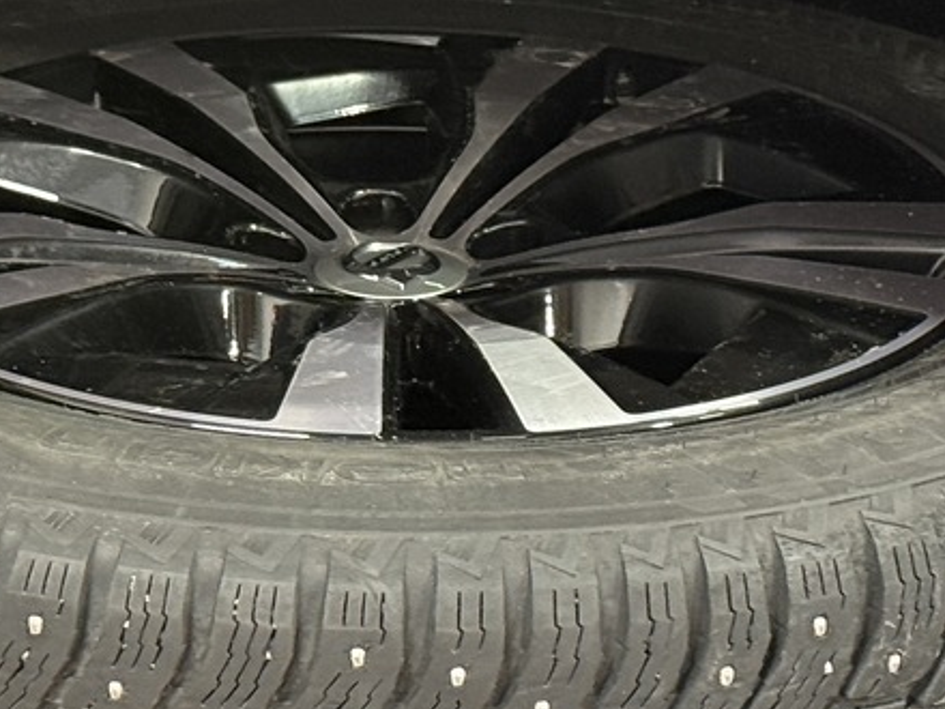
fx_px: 4286
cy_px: 421
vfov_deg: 9.5
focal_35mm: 157
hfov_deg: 12.6
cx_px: 294
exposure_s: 1/40
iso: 400
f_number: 1.78
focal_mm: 6.76
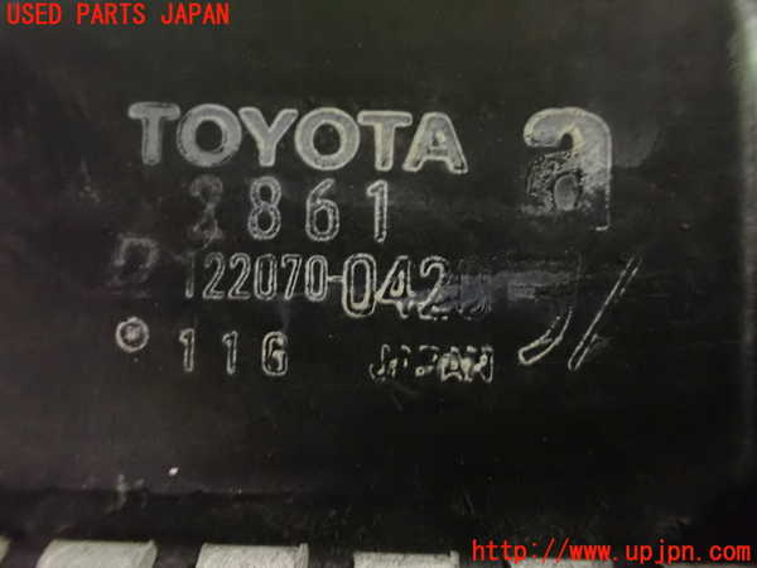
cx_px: 378
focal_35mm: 30
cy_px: 284
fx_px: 656
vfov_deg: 46.8
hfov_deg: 60.0
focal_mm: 5.4
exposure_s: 1/8
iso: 1600
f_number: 2.3
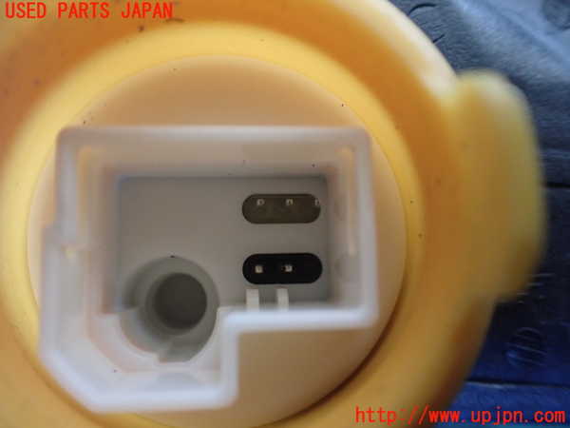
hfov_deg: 60.0
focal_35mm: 30
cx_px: 285
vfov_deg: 46.8
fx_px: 494
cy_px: 214
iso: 800
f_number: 2.3
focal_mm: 5.4
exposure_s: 1/50
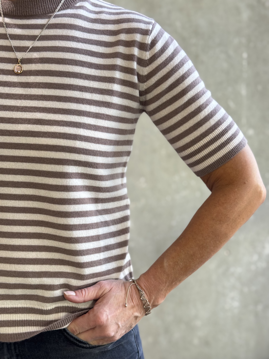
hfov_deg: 30.3
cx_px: 134
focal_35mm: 48
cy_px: 180
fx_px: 497
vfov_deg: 39.7
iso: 64
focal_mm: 6.76
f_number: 1.78
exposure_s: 1/50
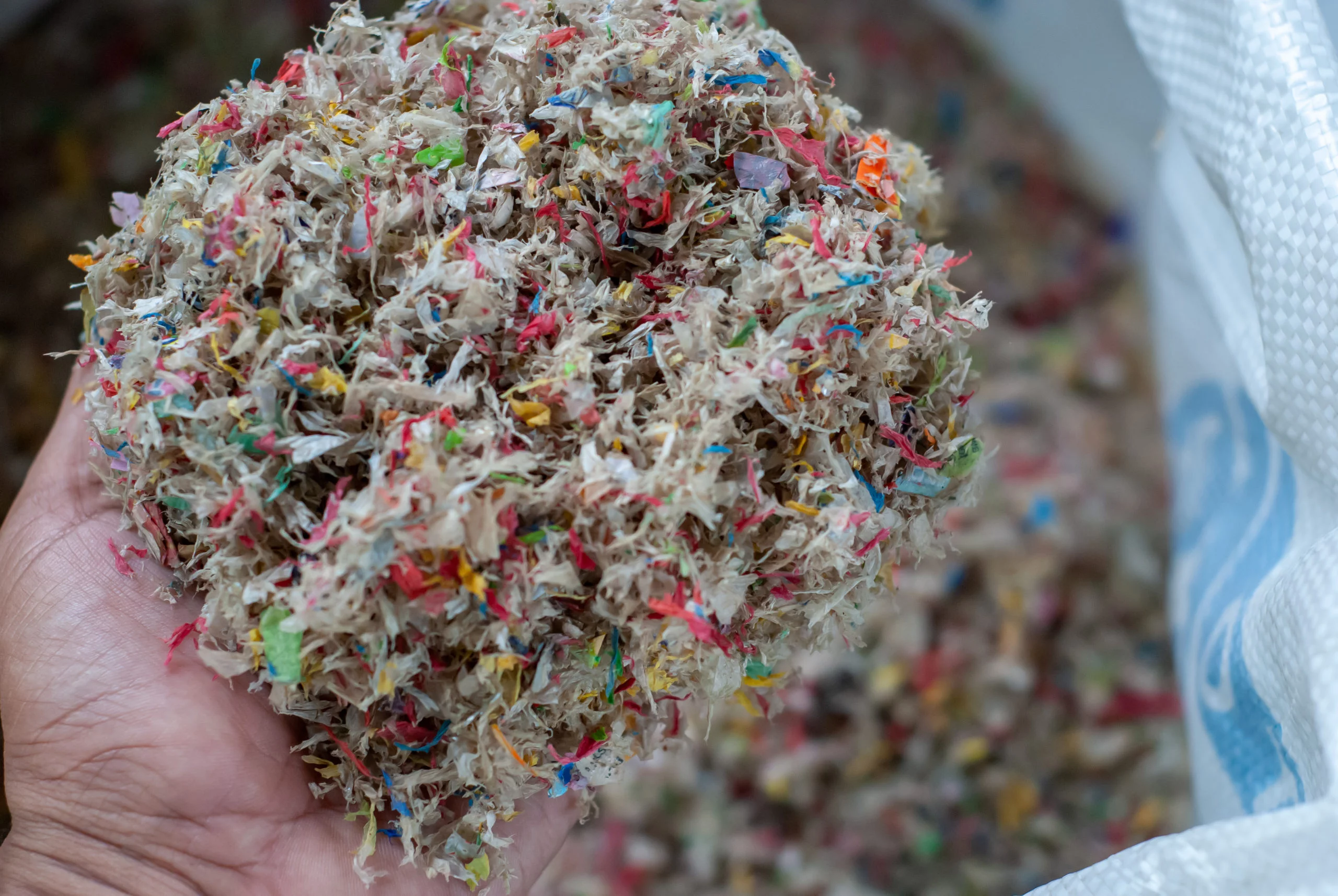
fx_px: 2791
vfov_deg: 18.2
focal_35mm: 75
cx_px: 669
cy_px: 448
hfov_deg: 27.0
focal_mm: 50
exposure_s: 1/250
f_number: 3.5
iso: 400
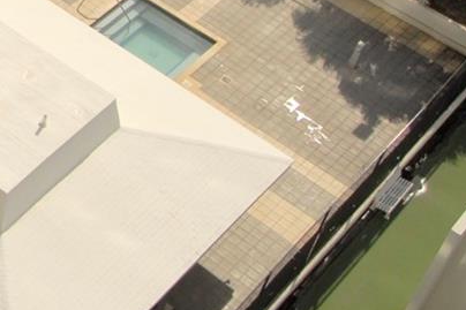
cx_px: -295
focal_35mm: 107
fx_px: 1384
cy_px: -150
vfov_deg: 12.2
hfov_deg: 16.8
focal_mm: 18
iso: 200
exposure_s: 1/500
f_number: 11
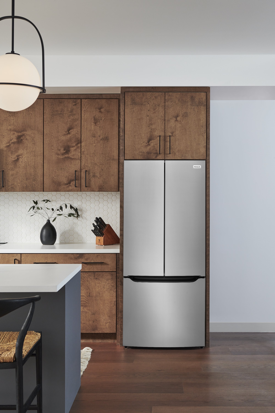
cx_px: 138
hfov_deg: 29.9
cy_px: 206
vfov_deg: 43.6
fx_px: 516
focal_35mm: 45
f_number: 5.6
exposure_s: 1/125
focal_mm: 45
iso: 320
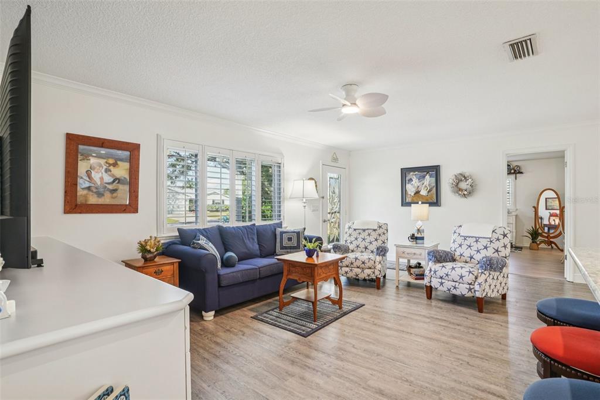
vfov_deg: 70.4
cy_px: 200
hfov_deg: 93.3
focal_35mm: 17
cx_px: 300
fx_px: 283
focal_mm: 17
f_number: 9
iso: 400
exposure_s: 1/15
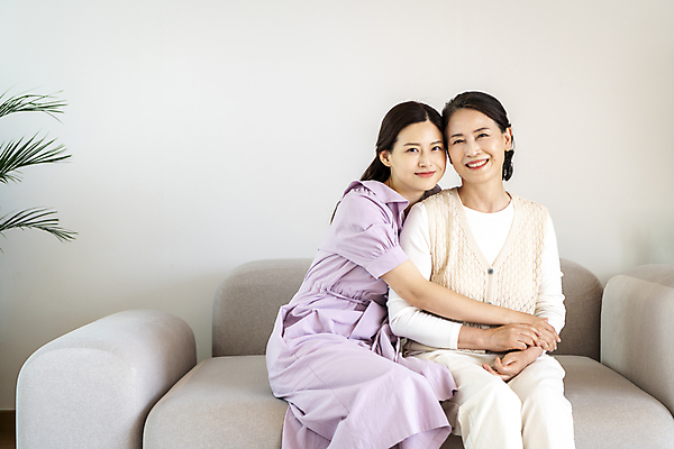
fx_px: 1161
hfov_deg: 32.4
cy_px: 224
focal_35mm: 62
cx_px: 337
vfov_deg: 21.9
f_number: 2.8
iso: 200
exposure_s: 1/200
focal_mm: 62
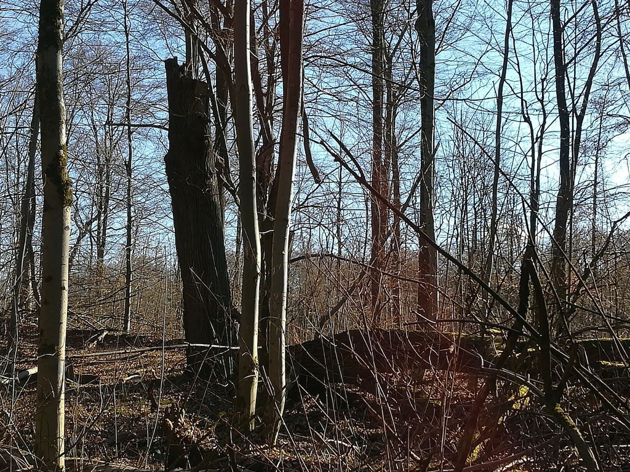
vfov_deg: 24.8
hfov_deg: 32.7
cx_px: 315
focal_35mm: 59
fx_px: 1074
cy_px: 236
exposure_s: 1/431
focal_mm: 3.83
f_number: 2.2
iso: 50
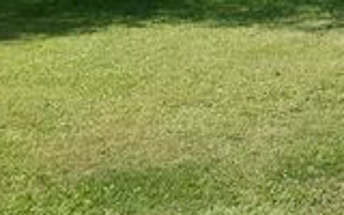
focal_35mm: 86
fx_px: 806
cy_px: -115
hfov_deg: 21.8
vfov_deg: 14.1
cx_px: 443
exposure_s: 1/1176
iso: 50
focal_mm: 4.3
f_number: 2.4
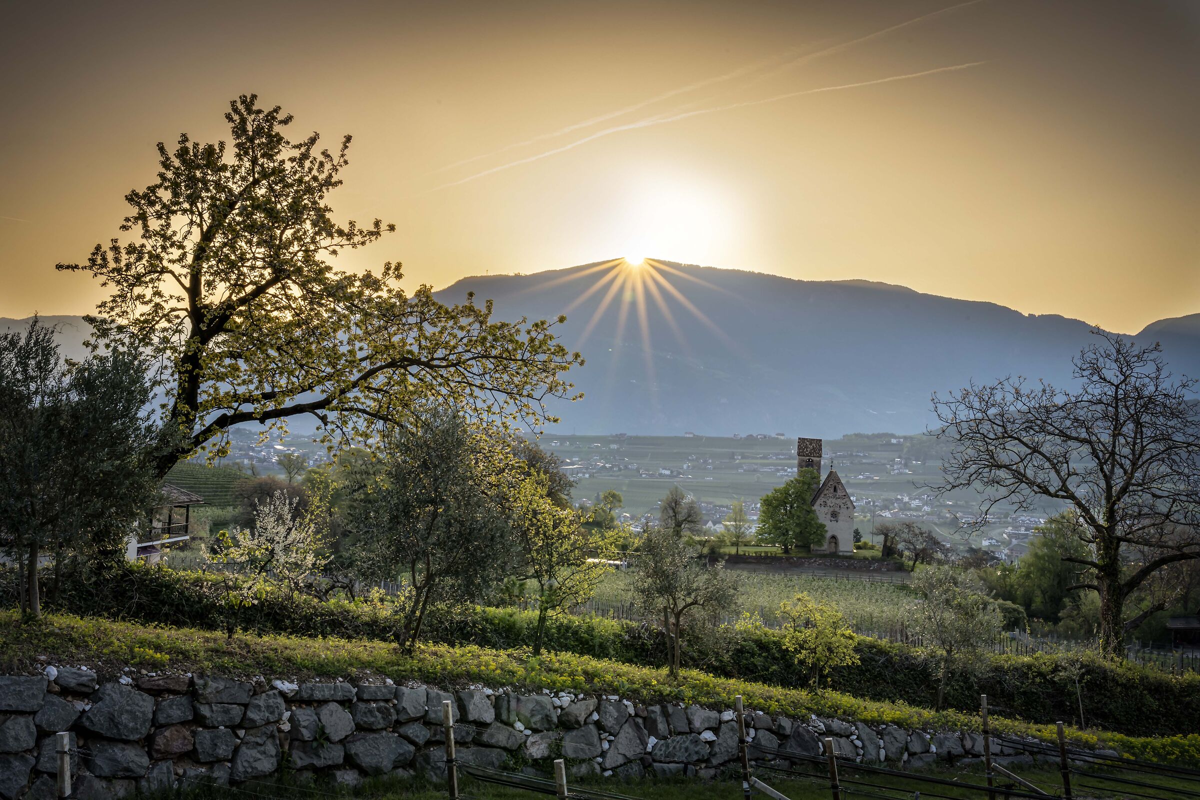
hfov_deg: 47.4
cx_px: 600
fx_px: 1367
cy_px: 400
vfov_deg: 32.6
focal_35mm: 41
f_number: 22
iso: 100
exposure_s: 1/30
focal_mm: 41
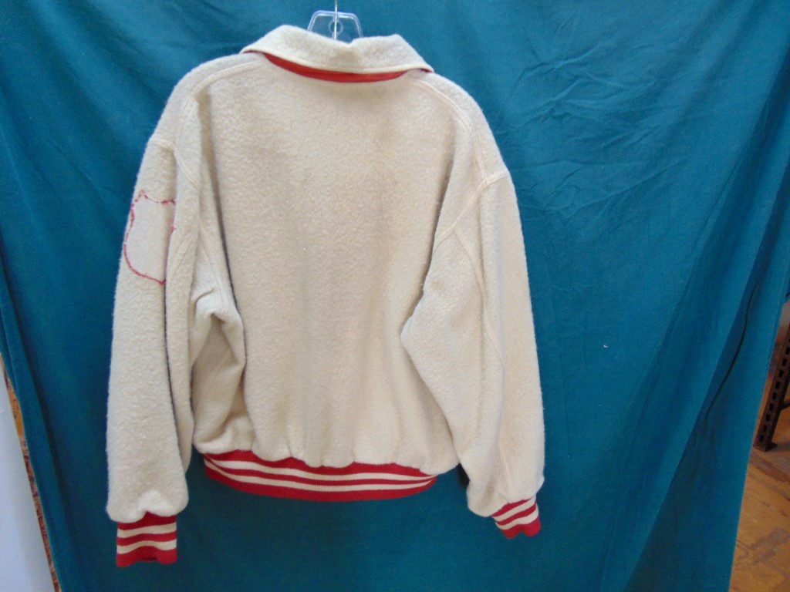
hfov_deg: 69.4
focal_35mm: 25
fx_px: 571
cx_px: 395
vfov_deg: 54.9
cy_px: 296
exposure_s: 1/30
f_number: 3
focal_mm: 4.5
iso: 160
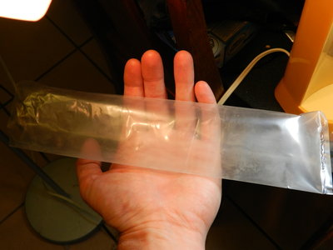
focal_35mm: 46
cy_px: 125
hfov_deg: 41.2
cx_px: 166
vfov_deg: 31.5
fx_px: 443
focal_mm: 8.1
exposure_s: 1/30
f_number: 4.2
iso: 280
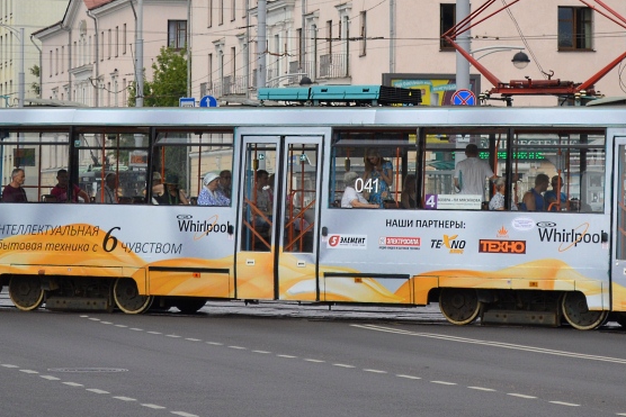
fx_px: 3097
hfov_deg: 11.5
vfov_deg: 7.7
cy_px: 28
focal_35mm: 178
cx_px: 403
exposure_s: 1/640
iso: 200
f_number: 5.6
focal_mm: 55
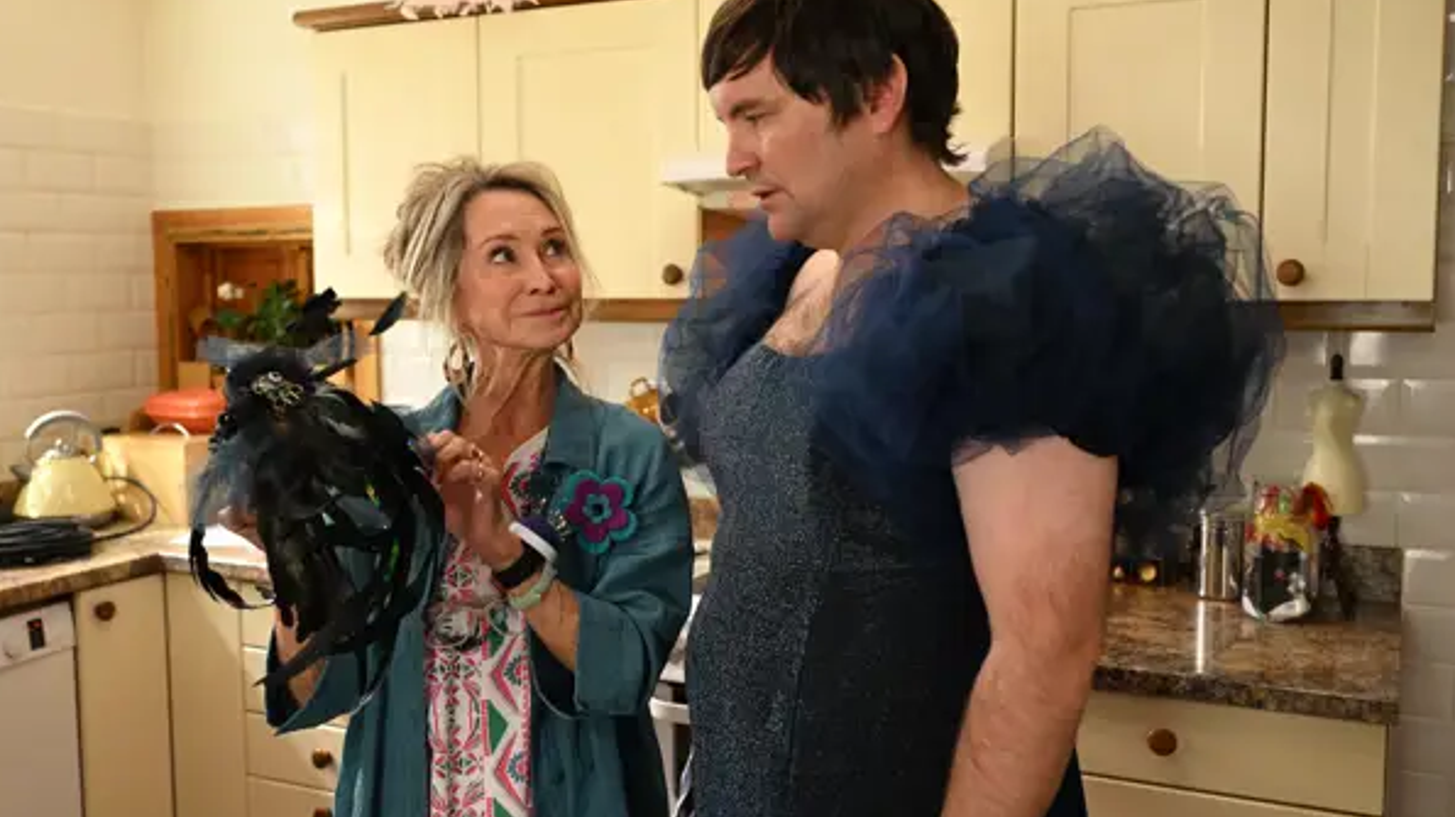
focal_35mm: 37
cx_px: 726
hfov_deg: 54.0
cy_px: 396
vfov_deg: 31.9
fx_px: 1427
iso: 1600
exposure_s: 1/200
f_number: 4
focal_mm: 35
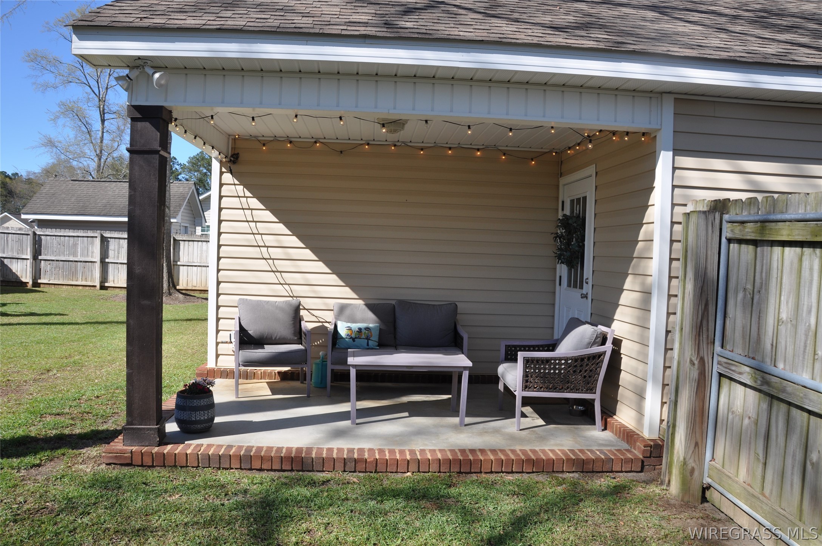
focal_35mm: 27
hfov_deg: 67.4
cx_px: 411
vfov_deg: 47.8
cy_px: 273
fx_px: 616
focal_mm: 18
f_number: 9
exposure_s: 1/320
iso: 200
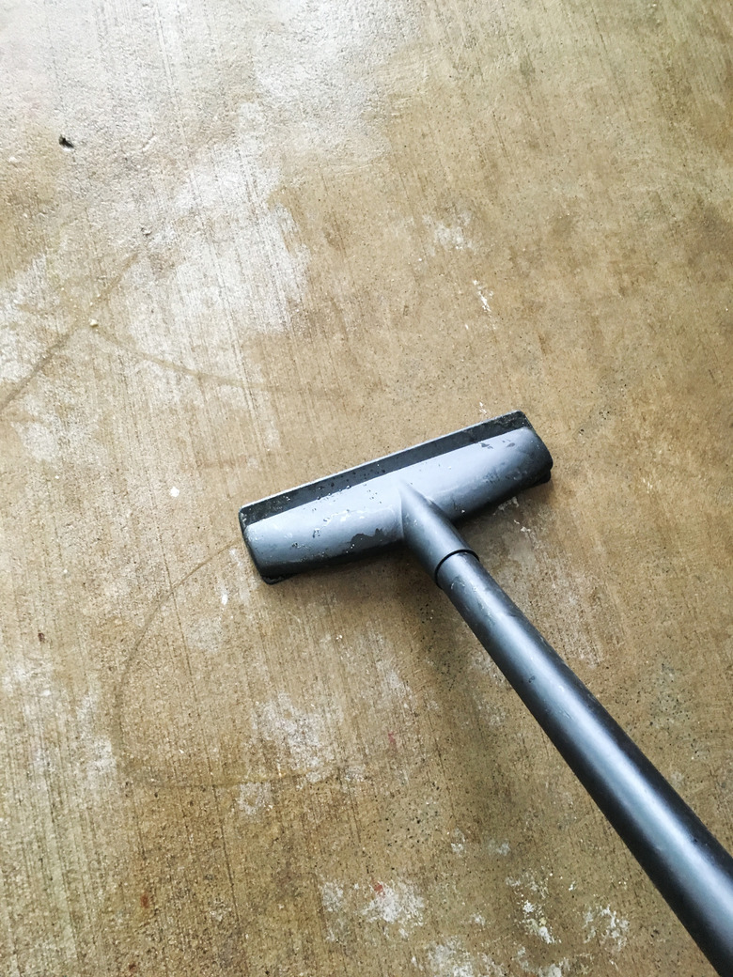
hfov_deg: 48.2
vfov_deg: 61.7
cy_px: 488
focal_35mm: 29
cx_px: 366
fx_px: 819
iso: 200
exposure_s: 1/24
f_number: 2.2
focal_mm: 4.15
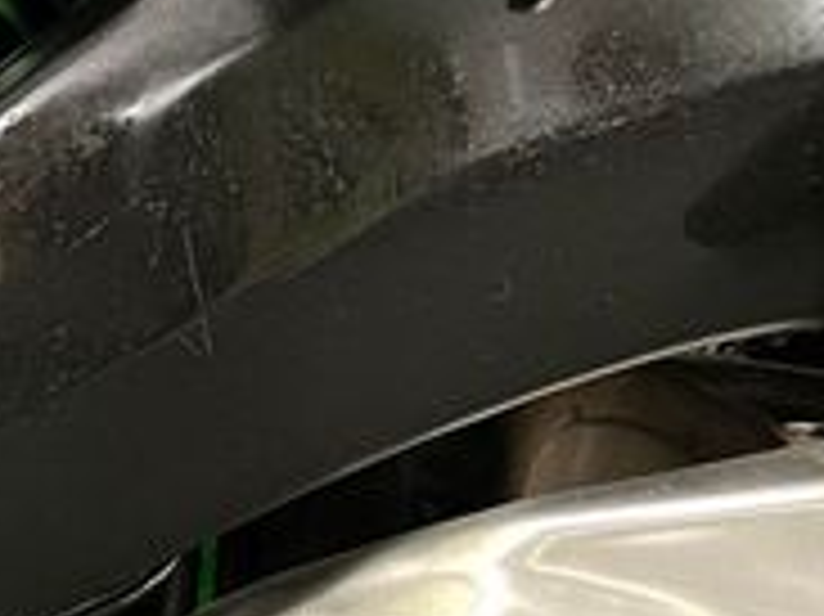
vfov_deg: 16.2
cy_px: 427
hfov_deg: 18.2
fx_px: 2165
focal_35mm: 91
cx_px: -540
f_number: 1.6
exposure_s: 1/33
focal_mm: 5.1
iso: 500
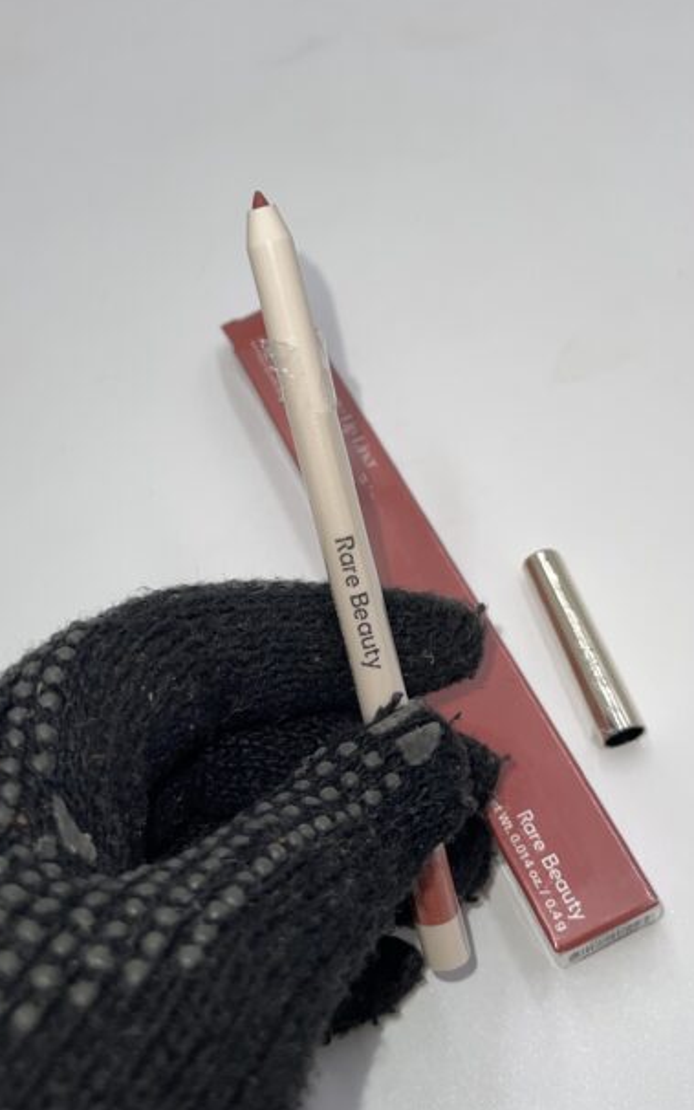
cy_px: 397
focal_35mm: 35
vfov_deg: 54.5
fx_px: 1059
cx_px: 286
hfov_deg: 36.2
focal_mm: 5.1
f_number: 1.6
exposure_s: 1/503
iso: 32
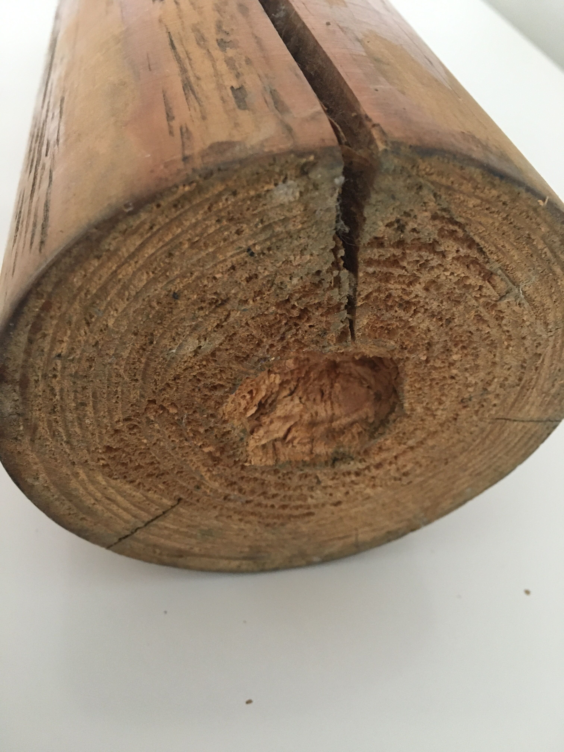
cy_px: 376
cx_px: 282
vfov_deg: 61.7
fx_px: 630
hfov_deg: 48.2
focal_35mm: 29
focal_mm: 4.15
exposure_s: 1/17
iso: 200
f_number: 2.2
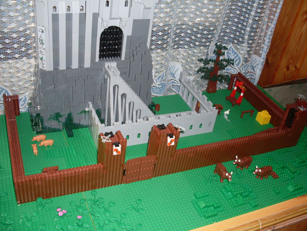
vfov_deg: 37.7
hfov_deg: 49.0
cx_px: 154
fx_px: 337
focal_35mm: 38
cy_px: 116
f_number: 2.8
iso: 100
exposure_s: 1/45
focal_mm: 6.3
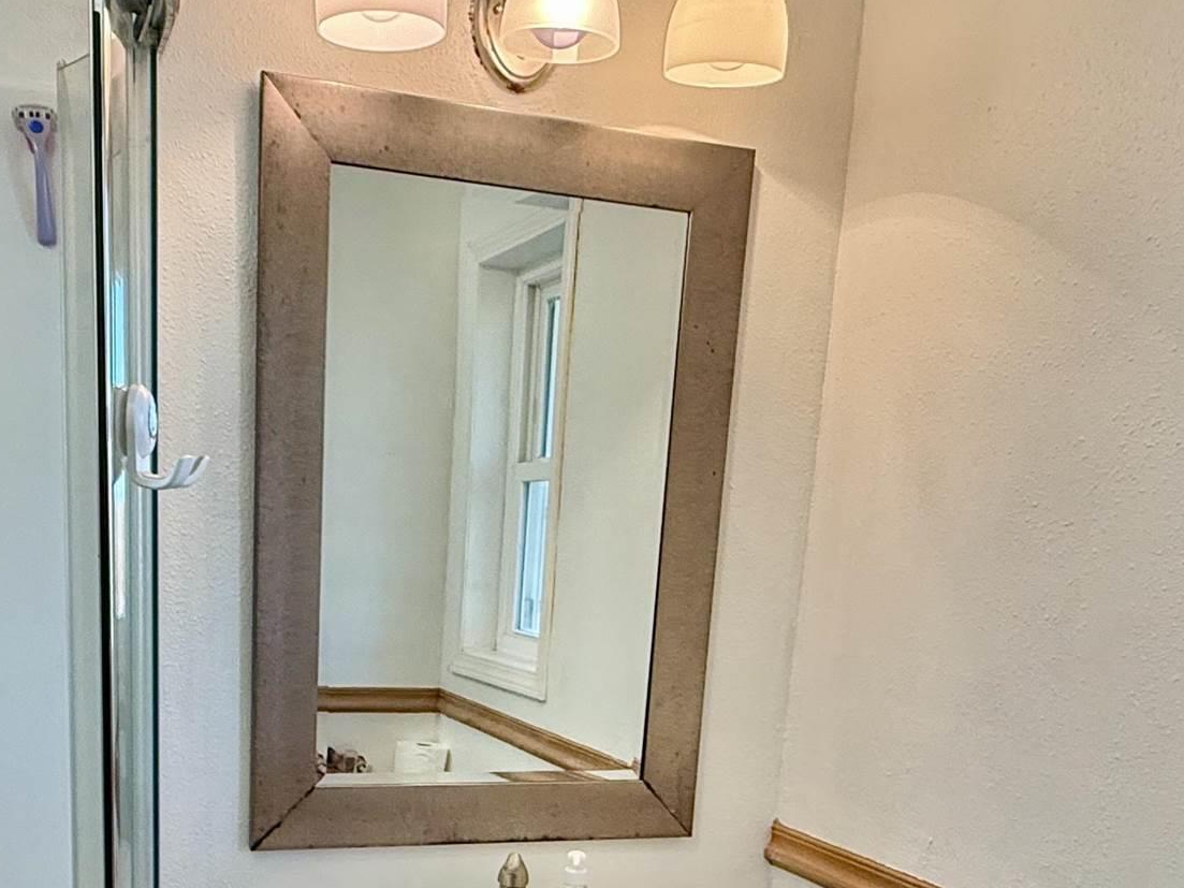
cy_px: 854
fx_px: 1334
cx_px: 455
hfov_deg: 47.5
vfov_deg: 34.1
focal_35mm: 39
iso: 200
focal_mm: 2.22
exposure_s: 1/120
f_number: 2.2
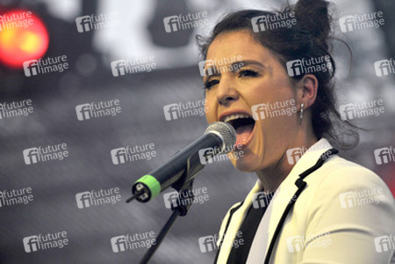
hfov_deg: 9.1
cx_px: 198
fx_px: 2469
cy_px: 132
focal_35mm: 225
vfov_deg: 6.1
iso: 400
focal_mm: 150
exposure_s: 1/500
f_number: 2.8
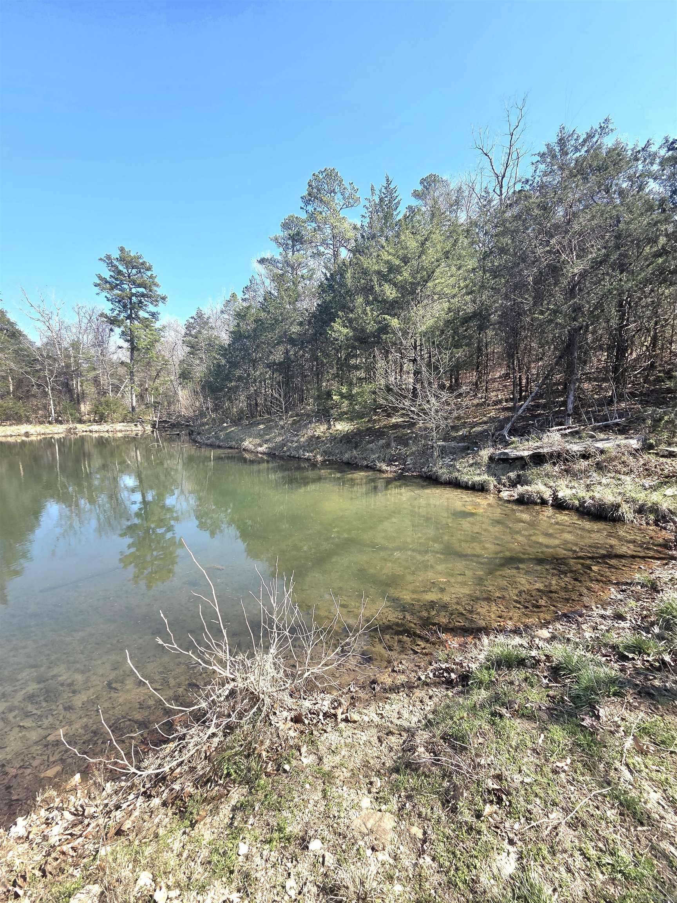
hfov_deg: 89.9
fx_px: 339
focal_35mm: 13
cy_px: 452
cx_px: 338
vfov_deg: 106.2
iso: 50
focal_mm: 2.2
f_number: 2.2
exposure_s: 1/909
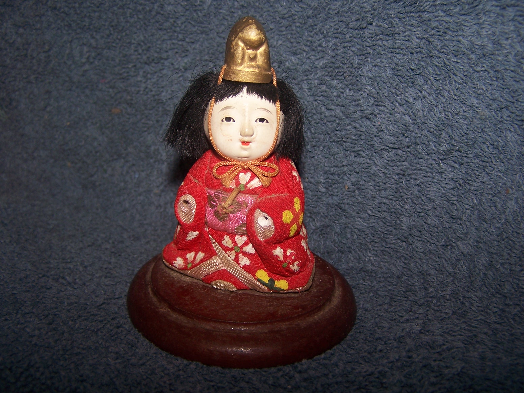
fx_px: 575
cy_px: 196
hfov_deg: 49.0
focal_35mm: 38
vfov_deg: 37.7
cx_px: 262
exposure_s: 1/60
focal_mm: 6.3
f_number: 2.8
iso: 80
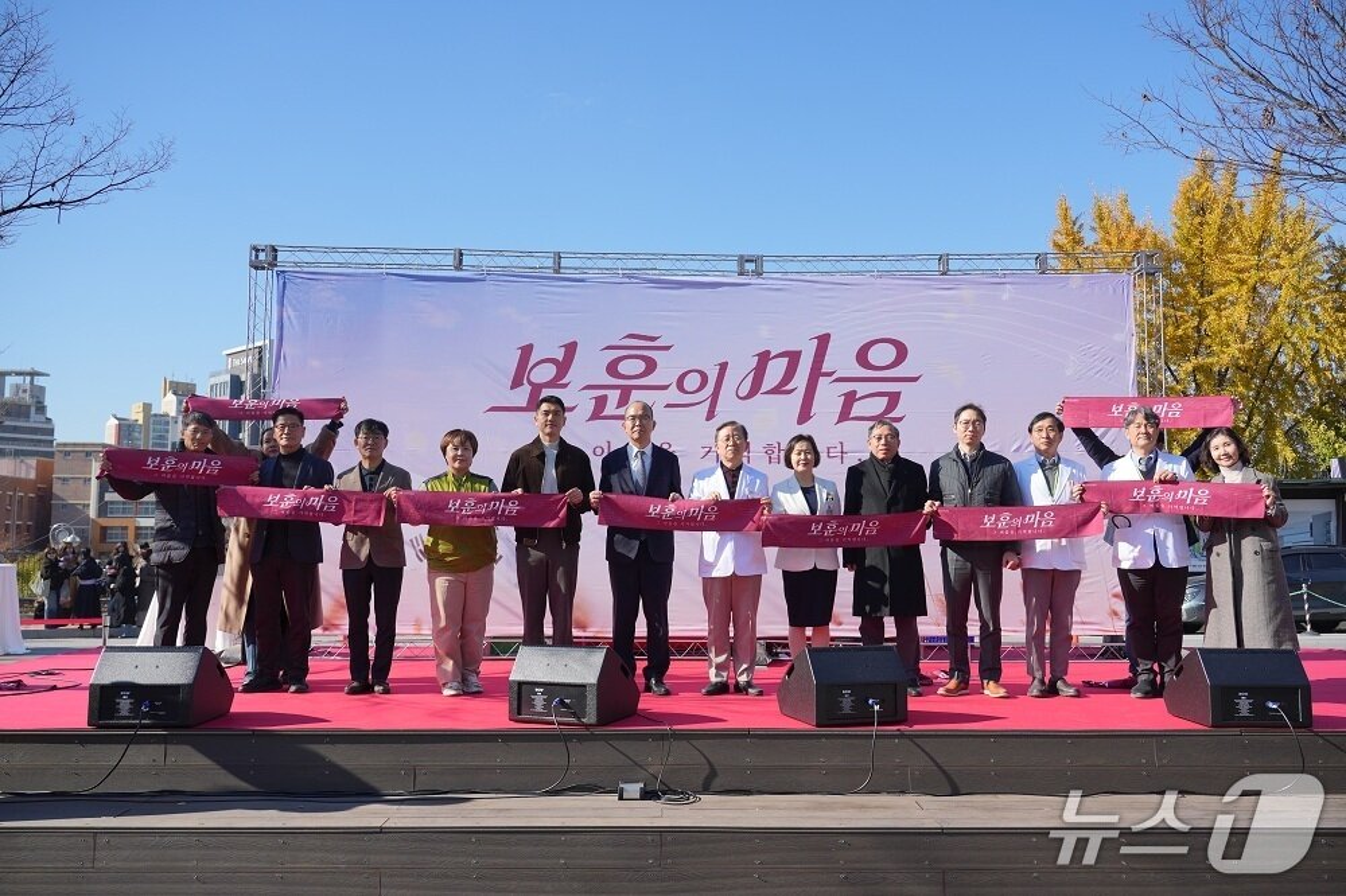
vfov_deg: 44.9
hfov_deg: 63.7
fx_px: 1084
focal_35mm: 29
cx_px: 673
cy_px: 448
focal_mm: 29
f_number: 5.6
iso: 100
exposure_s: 1/500
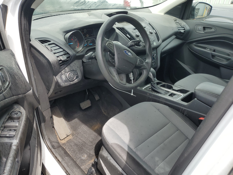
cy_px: 88
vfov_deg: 53.1
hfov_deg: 67.3
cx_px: 116
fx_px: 175
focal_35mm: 26
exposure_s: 1/526
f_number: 1.5
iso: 50
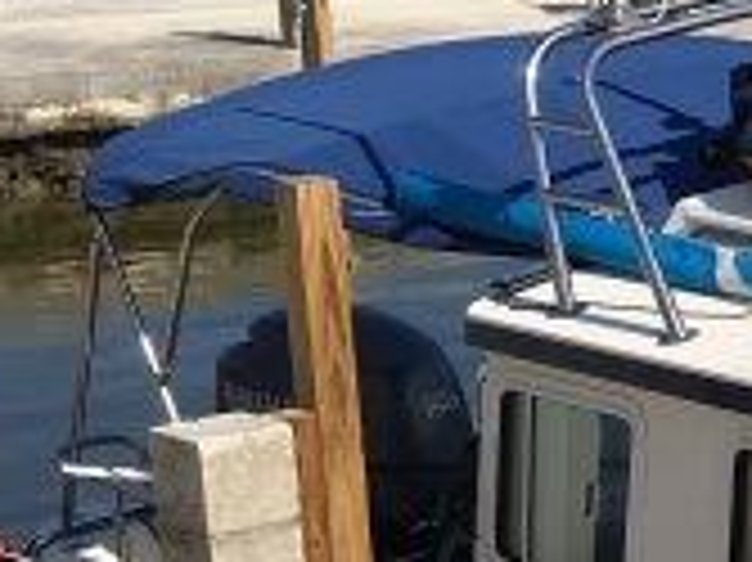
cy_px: 400
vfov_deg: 10.6
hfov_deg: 12.1
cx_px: 1657
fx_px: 3017
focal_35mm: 139
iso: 25
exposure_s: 1/2481
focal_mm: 4.15
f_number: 2.2
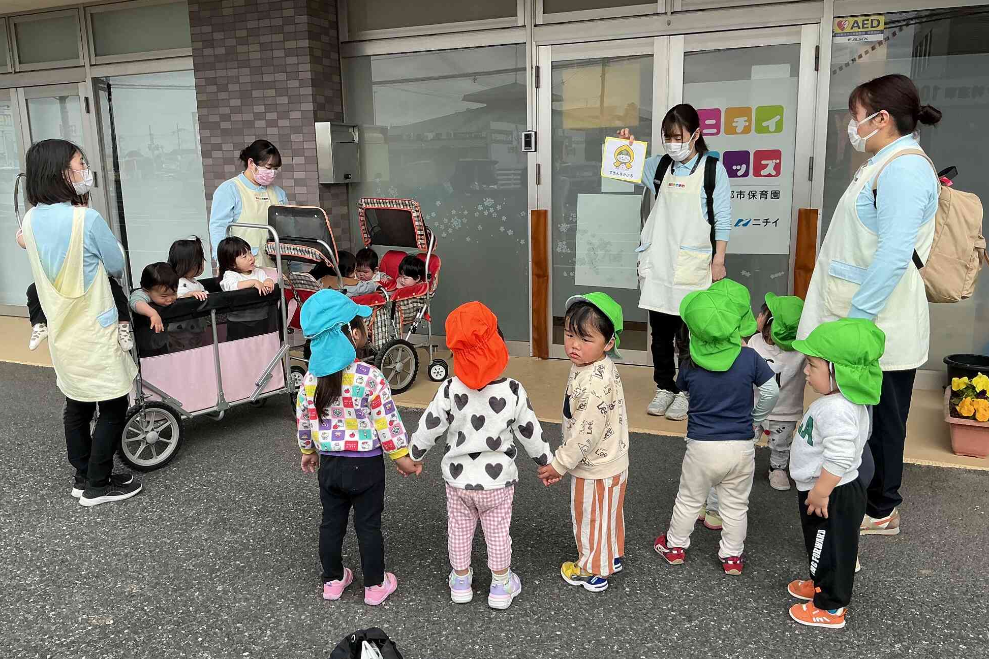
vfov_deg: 42.3
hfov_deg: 60.3
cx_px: 482
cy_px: 339
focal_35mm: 31
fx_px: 852
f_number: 1.8
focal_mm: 3
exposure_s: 1/929
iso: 25
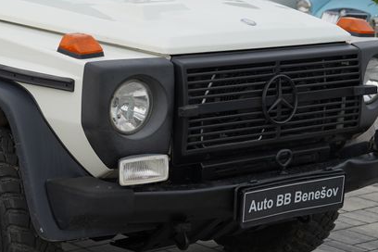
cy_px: 72
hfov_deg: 19.2
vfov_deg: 13.3
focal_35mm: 103
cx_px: -5
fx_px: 1081
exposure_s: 1/125
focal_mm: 41
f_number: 4.5
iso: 100
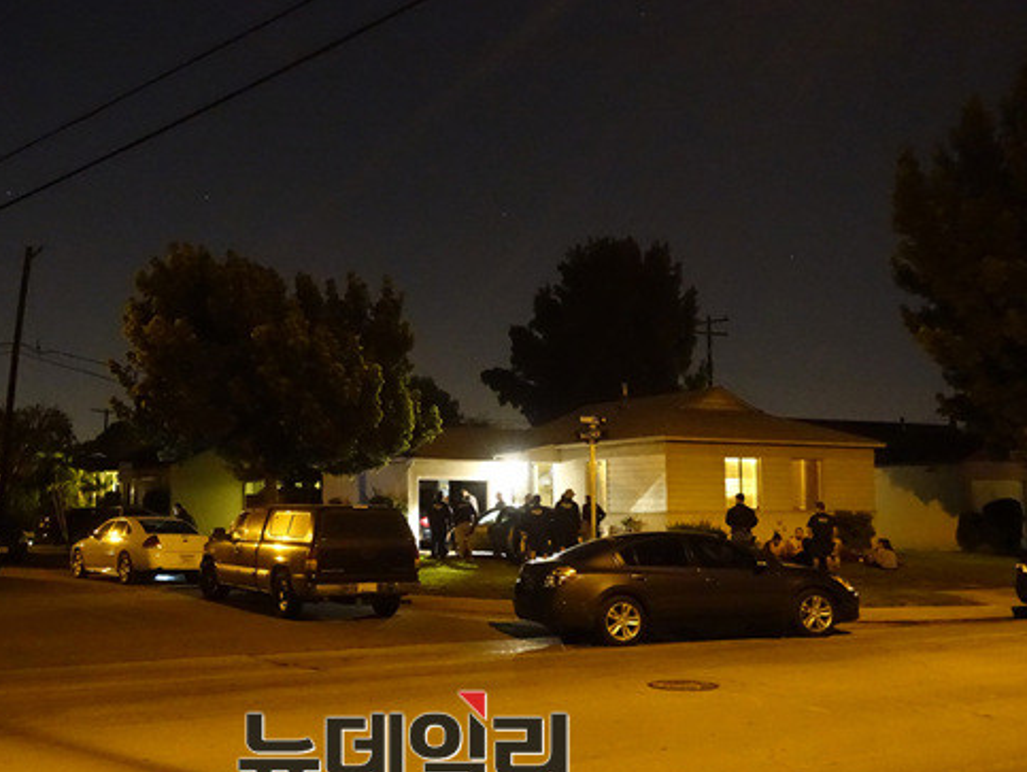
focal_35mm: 37
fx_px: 1099
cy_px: 408
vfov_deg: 38.7
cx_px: 406
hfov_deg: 49.8
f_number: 2.5
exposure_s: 1/8
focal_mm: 11.33
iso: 6400
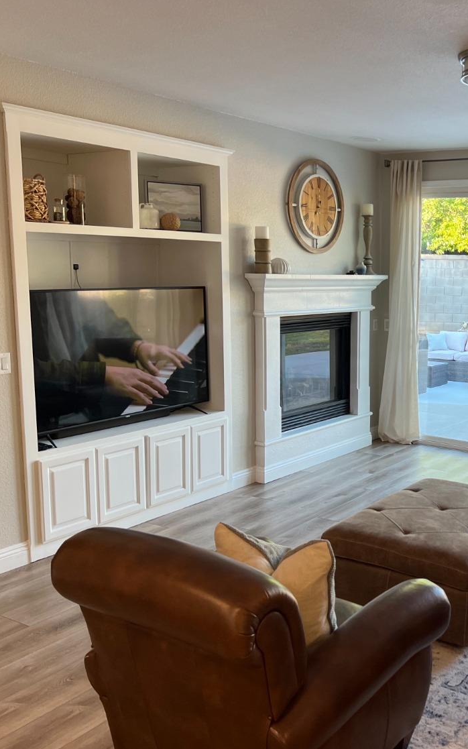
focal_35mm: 37
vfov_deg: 52.8
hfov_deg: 32.8
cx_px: 415
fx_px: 755
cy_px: 374
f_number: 1.5
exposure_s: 1/120
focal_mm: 5.7
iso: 125
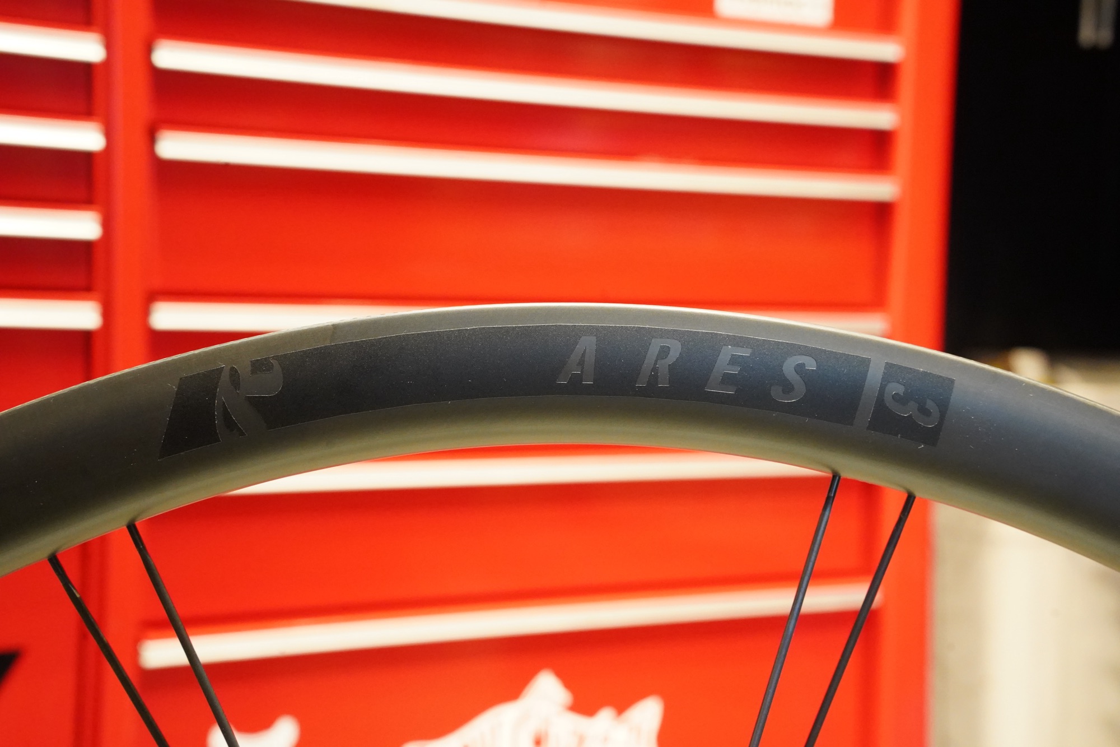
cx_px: 560
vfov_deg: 27.0
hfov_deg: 39.6
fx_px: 1555
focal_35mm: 50
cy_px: 374
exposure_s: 1/30
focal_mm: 50
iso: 10000
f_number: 10
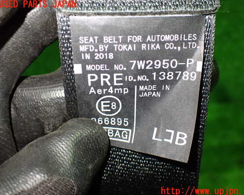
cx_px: 128
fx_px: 274
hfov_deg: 47.9
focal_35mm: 38
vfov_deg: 39.2
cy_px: 98
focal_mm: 6.37
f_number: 2.5
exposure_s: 1/60
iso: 800
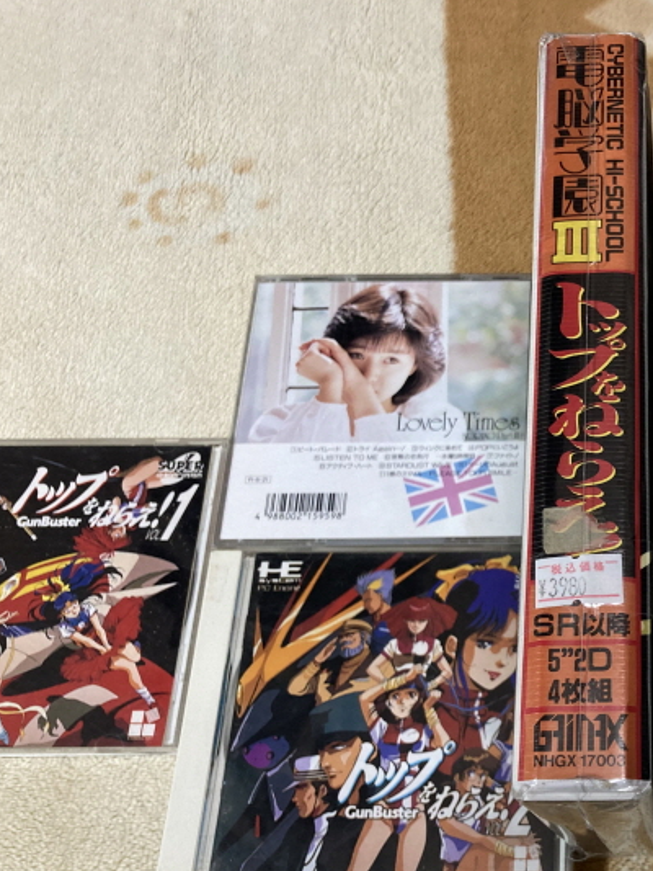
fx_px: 1056
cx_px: 642
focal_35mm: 42
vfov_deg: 44.7
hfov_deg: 31.9
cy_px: 480
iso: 160
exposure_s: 1/60
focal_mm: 3.99
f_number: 1.8
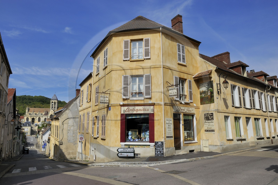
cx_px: 139
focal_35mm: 26
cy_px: 92
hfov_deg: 69.4
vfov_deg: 49.5
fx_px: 201
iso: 200
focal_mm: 26
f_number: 18
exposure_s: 1/200
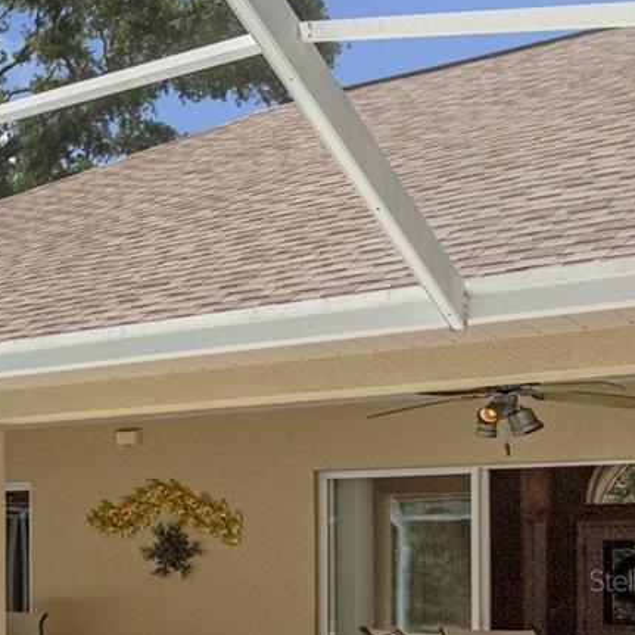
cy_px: 580
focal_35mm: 62
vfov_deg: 26.9
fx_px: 1278
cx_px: -458
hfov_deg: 20.8
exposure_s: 1/350
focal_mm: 13
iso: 320
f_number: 8
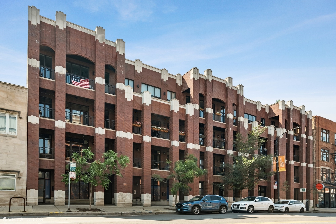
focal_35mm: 26
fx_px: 243
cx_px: 168
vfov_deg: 49.6
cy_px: 112
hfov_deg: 69.4
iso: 160
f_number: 8
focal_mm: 26
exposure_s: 1/60
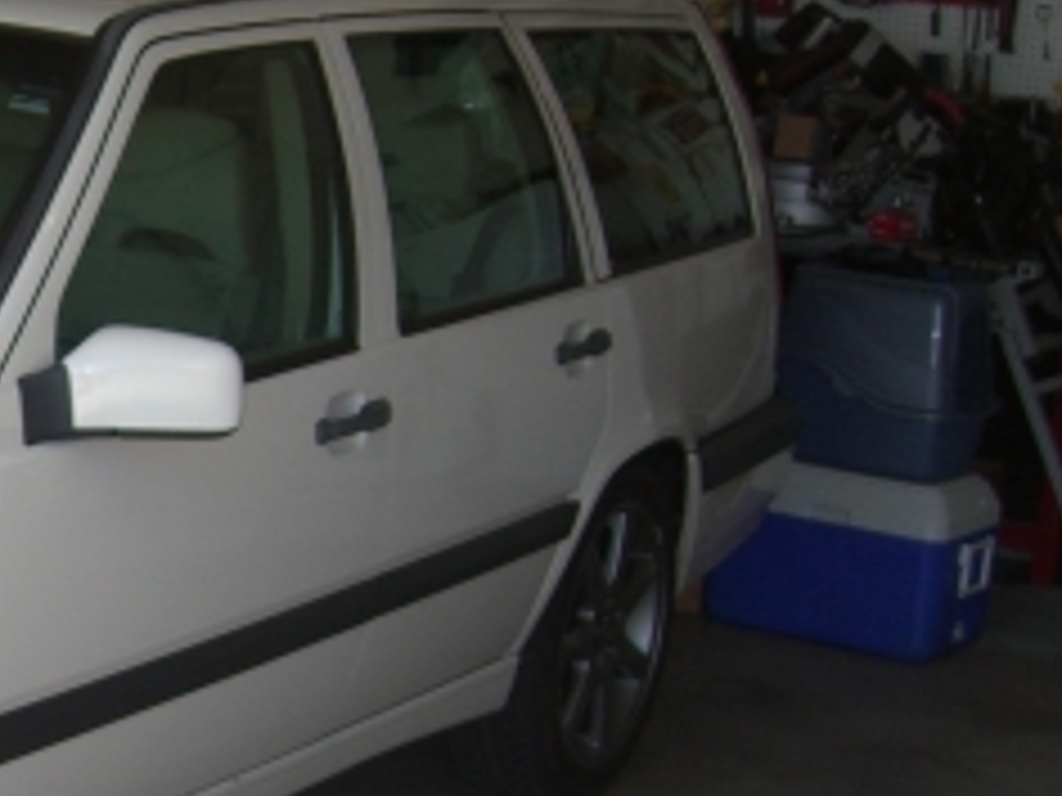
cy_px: 616
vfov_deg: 14.3
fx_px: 3160
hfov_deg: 17.8
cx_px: -333
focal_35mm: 103
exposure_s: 1/160
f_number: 2.8
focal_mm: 7.9
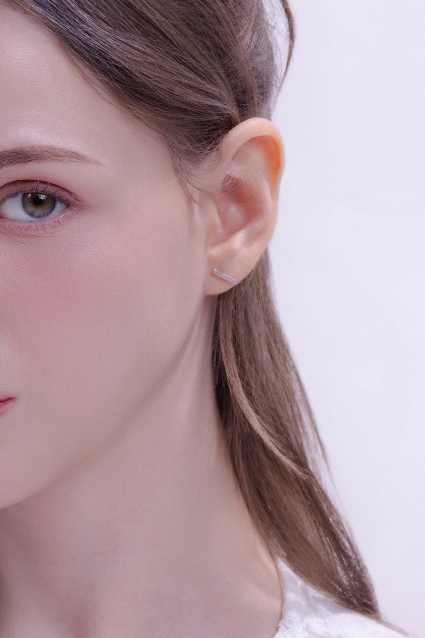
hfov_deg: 3.5
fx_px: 7026
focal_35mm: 397
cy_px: 770
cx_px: 5
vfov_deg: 5.2
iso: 320
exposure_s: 1/100
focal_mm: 113
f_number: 7.1
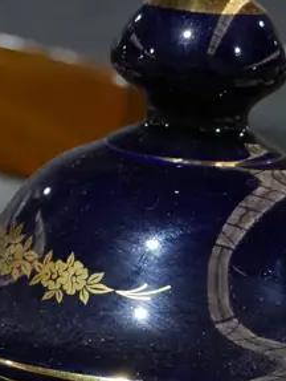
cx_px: 181
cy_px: 572
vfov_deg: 11.5
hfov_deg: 9.1
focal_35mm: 164
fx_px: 1803
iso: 400
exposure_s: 1/60
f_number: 5.1
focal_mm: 23
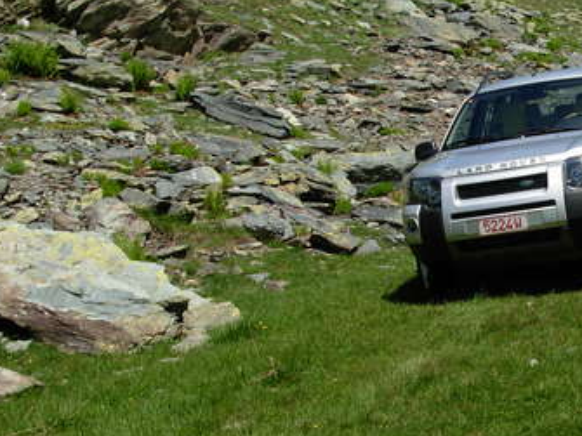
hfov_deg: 27.6
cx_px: 511
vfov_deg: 21.6
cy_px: 248
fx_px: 1143
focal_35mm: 68
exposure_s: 1/542
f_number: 4.9
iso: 79
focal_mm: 6.3
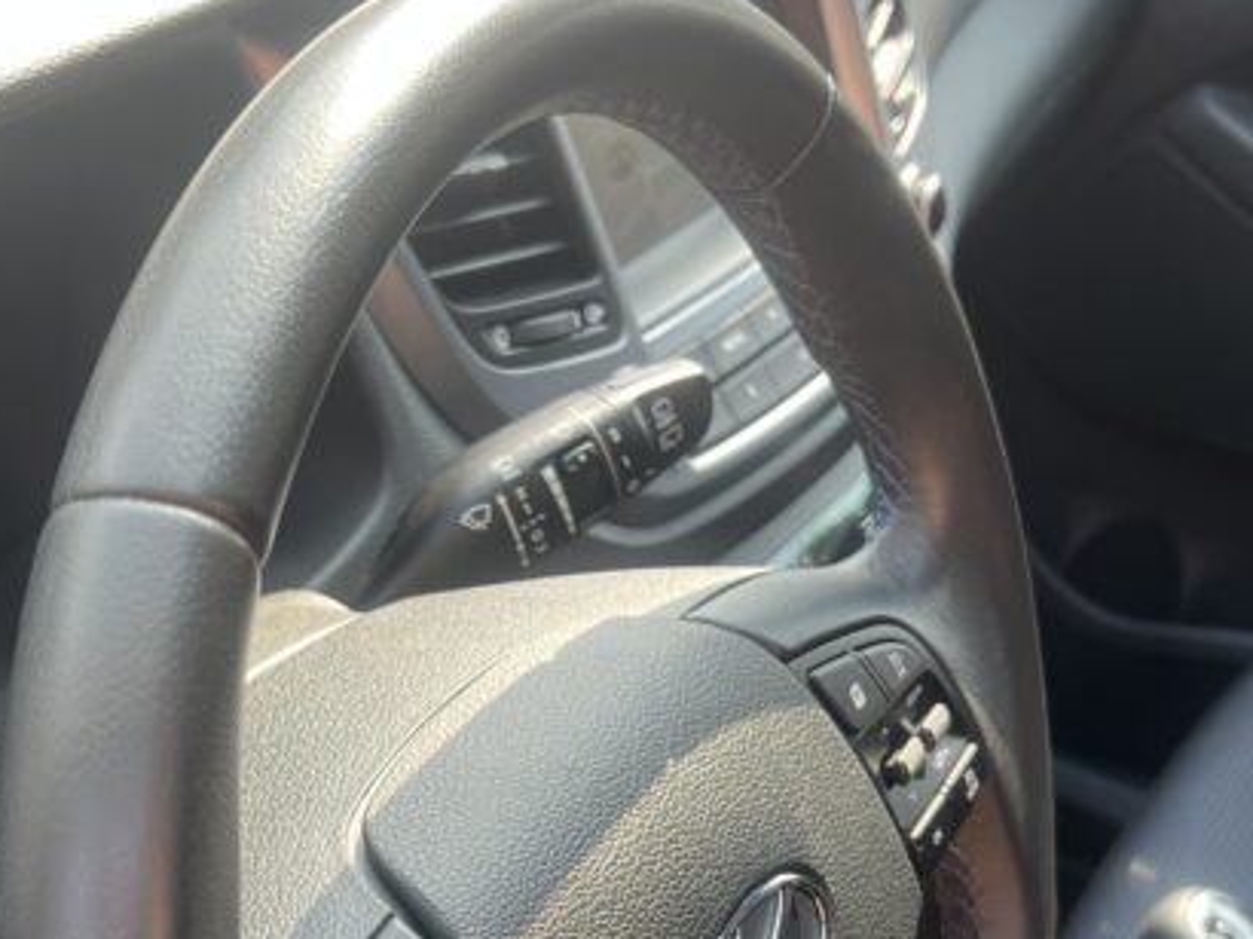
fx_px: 2351
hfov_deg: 29.8
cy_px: 823
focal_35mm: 65
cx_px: 520
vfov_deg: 22.1
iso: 32
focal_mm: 5.7
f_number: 1.5
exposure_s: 1/131
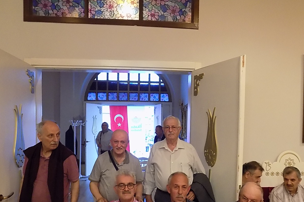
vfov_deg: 40.7
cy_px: 131
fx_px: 270
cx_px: 165
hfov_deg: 58.6
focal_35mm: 32
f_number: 3.1
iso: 400
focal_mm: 4
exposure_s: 1/20
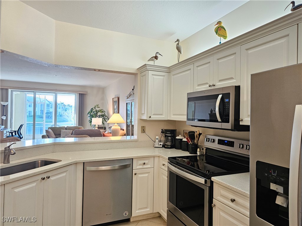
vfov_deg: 58.9
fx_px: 201
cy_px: 113
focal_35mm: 23
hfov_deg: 73.9
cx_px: 151
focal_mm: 6.3
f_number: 1.7
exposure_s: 1/120
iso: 400
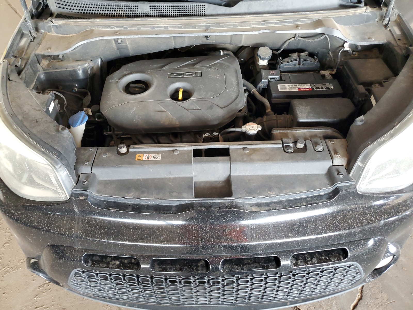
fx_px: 310
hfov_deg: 67.3
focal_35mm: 26
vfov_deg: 53.1
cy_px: 155
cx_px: 206
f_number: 1.5
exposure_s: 1/60.2
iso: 216
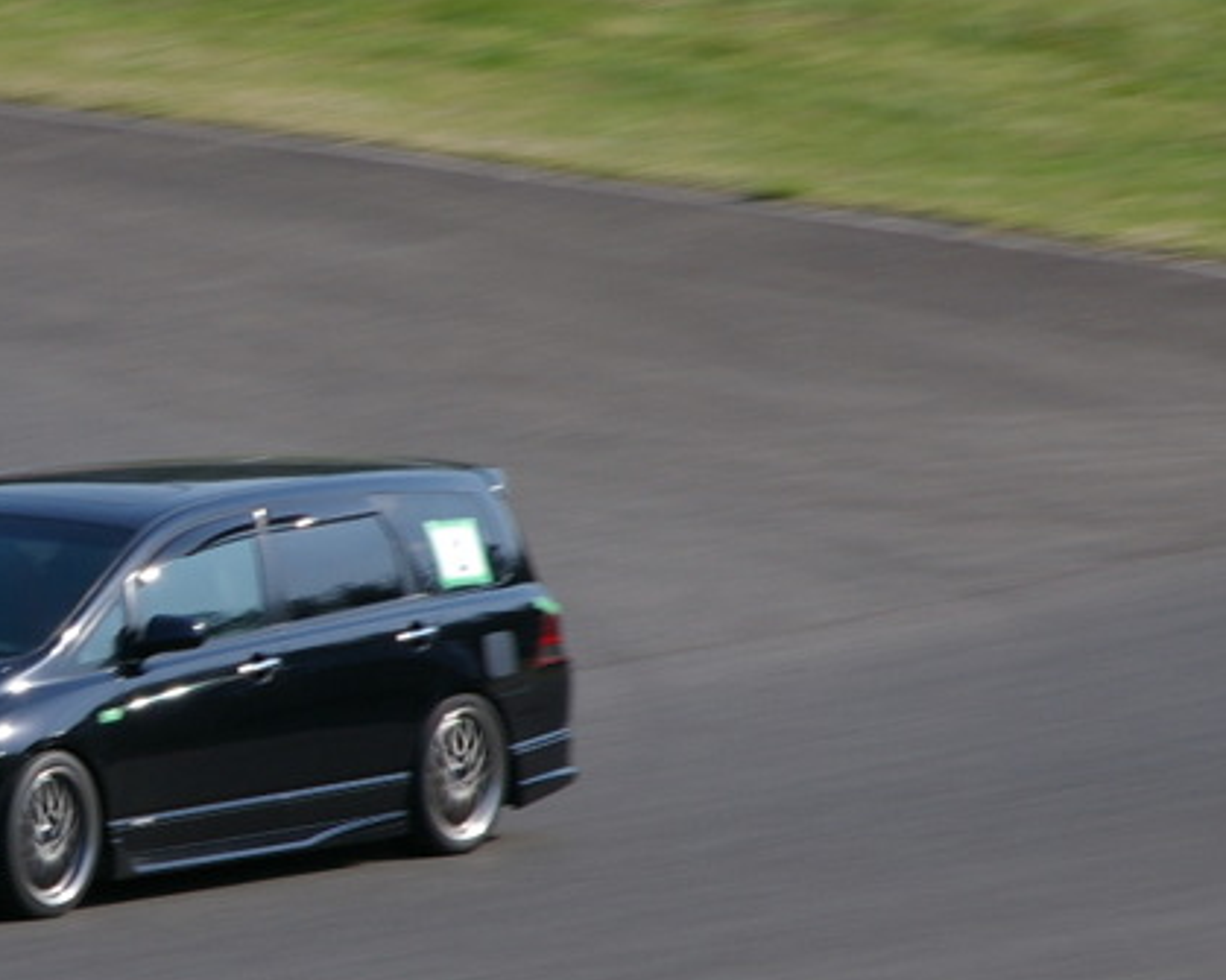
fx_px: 17853
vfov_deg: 3.1
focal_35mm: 492
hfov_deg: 3.9
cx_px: -61
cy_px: 594
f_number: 13
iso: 200
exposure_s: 1/125
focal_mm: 143
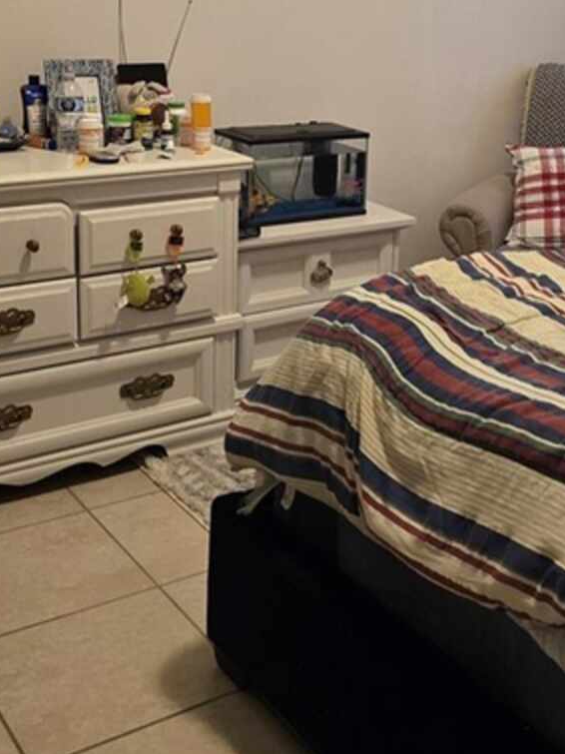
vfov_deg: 36.0
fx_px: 1132
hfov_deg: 27.6
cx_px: 424
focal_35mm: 52
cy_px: 196
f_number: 1.7
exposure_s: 1/120
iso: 500
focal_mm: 6.3
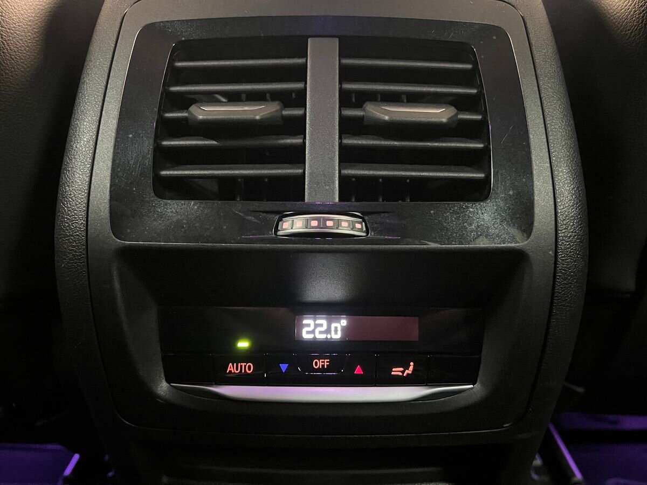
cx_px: 324
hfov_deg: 67.3
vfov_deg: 53.1
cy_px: 242
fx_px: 486
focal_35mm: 26
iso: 4000
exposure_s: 1/15
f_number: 1.5
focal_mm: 5.7
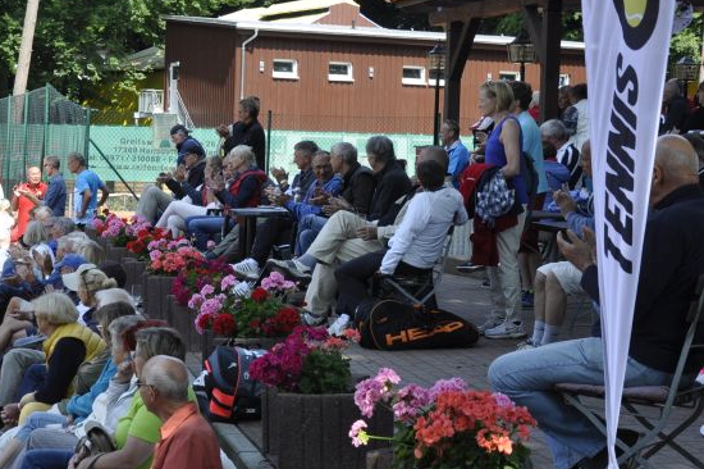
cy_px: 251
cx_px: 229
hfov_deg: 22.8
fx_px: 1739
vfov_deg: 15.3
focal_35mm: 89
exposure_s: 1/250
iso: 200
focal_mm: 34
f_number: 8
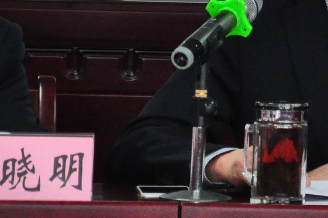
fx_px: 5679
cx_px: 593
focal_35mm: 624
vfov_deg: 2.2
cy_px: -71
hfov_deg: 3.3
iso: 2000
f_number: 5.6
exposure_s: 1/100
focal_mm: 105
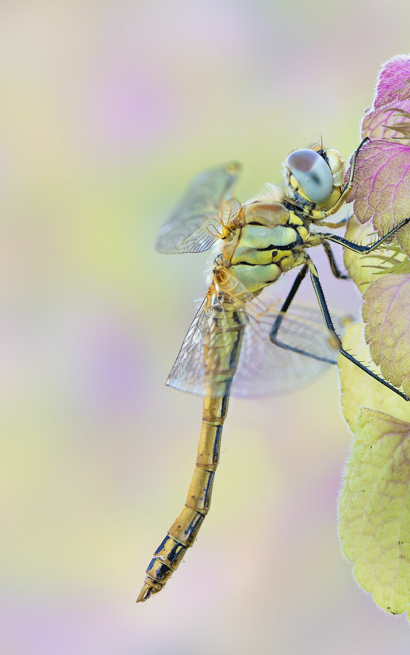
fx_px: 3074
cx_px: 465
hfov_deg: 7.6
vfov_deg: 12.2
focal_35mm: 172
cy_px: 343
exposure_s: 1/10
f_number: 16
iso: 100
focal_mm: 105
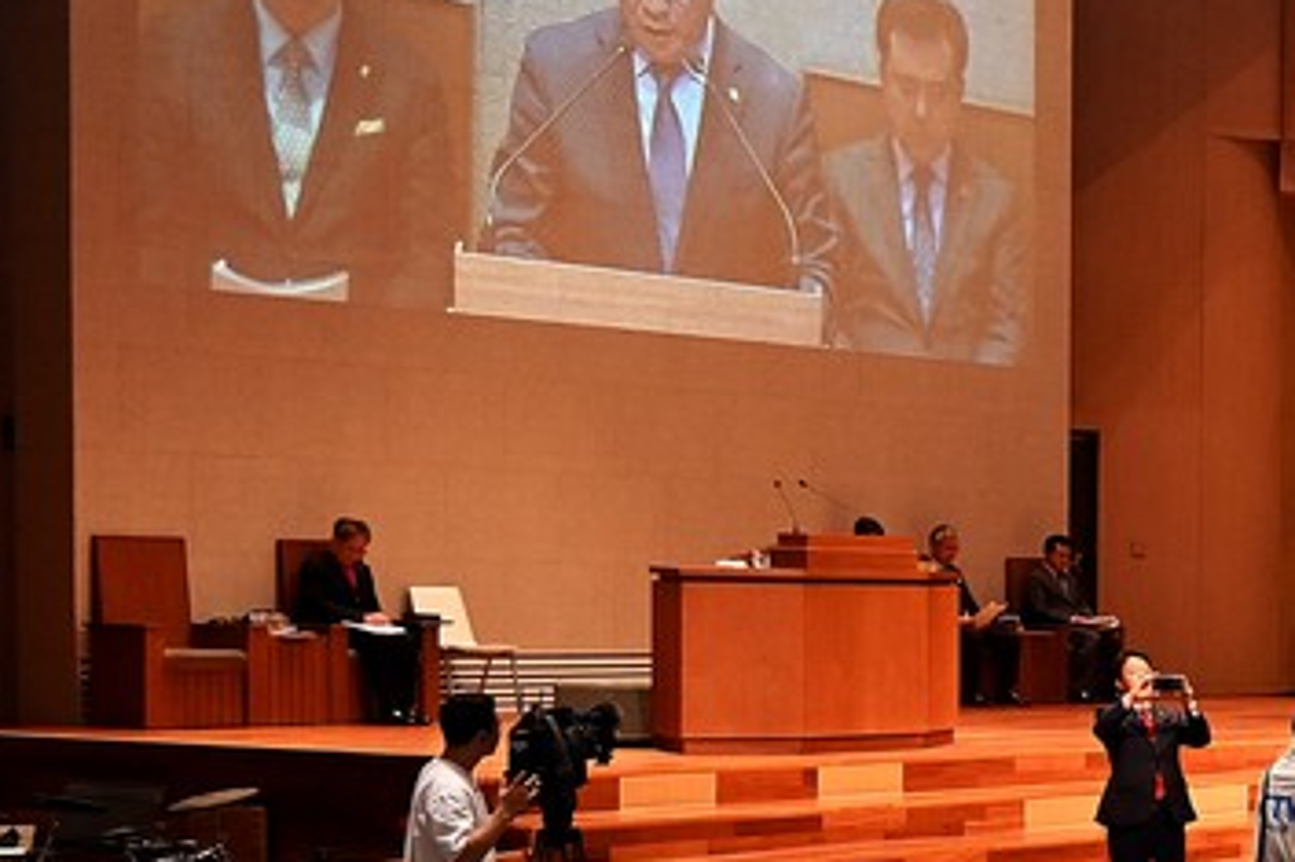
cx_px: 2029
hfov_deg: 18.2
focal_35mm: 98
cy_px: 787
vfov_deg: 13.8
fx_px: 3523
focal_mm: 18
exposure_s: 1/60
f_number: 4
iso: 1000
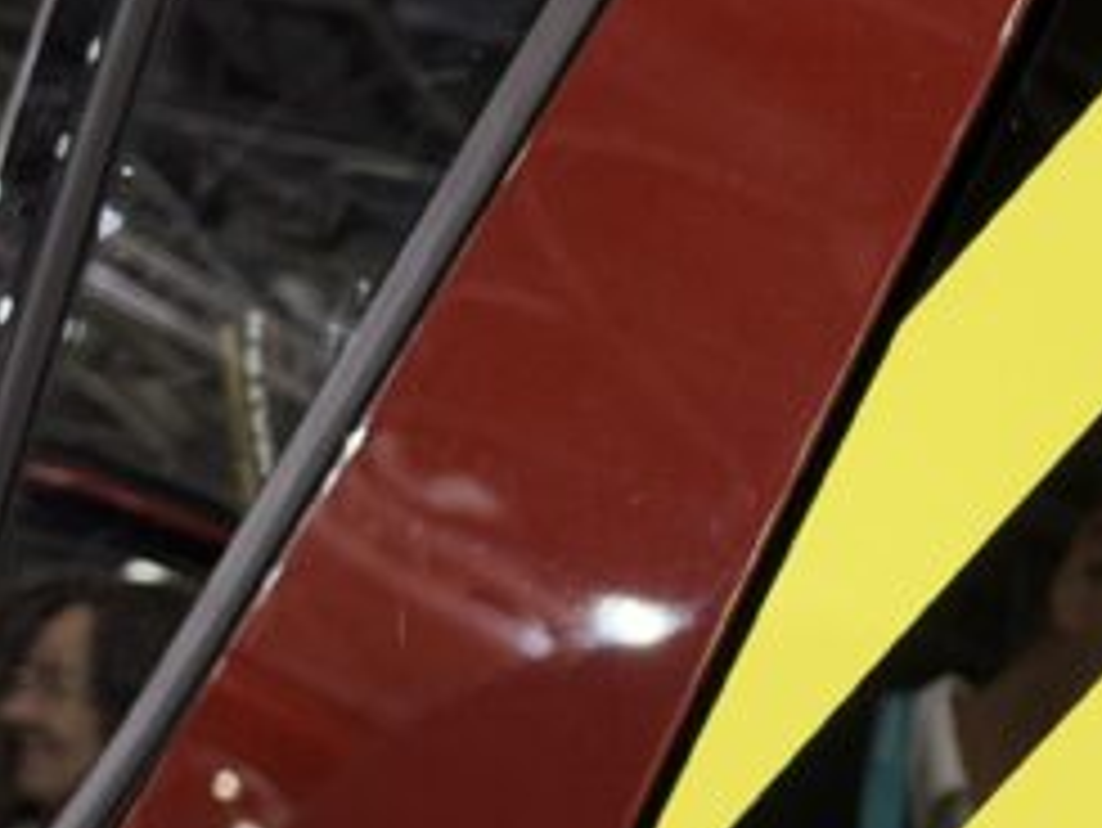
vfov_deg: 9.6
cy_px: 569
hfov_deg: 12.6
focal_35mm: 154
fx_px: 4905
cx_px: 1253
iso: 80
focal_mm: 6.76
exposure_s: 1/50
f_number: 1.78
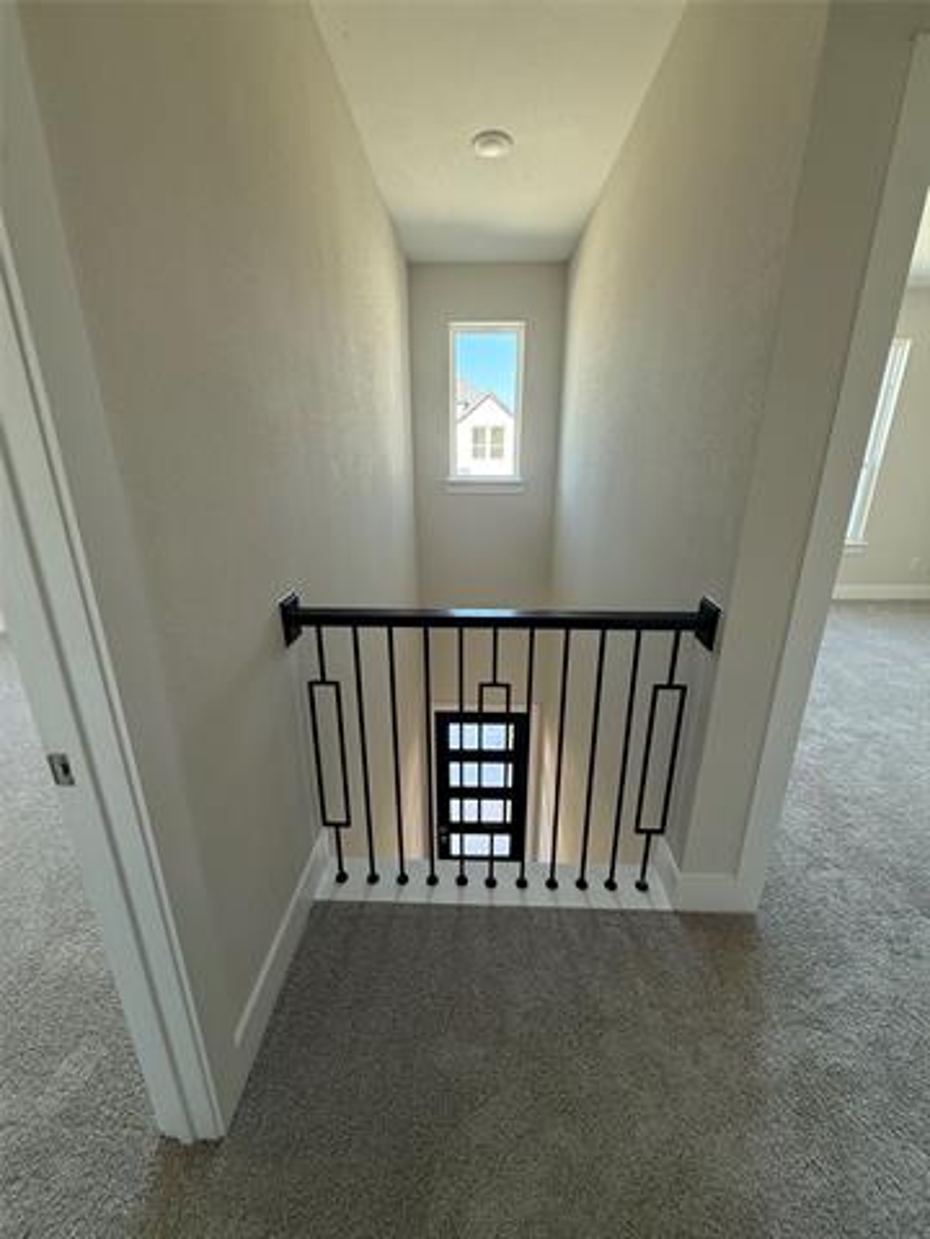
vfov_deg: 102.1
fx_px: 502
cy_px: 620
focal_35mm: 14
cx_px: 465
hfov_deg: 85.7
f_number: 2.2
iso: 125
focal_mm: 2.22
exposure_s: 1/99
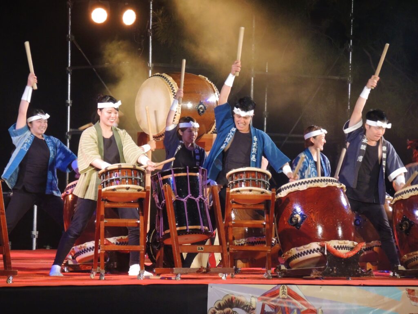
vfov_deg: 7.4
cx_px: 209
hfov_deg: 9.9
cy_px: 157
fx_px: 2415
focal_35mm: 200
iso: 800
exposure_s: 1/60
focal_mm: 42.8
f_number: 4
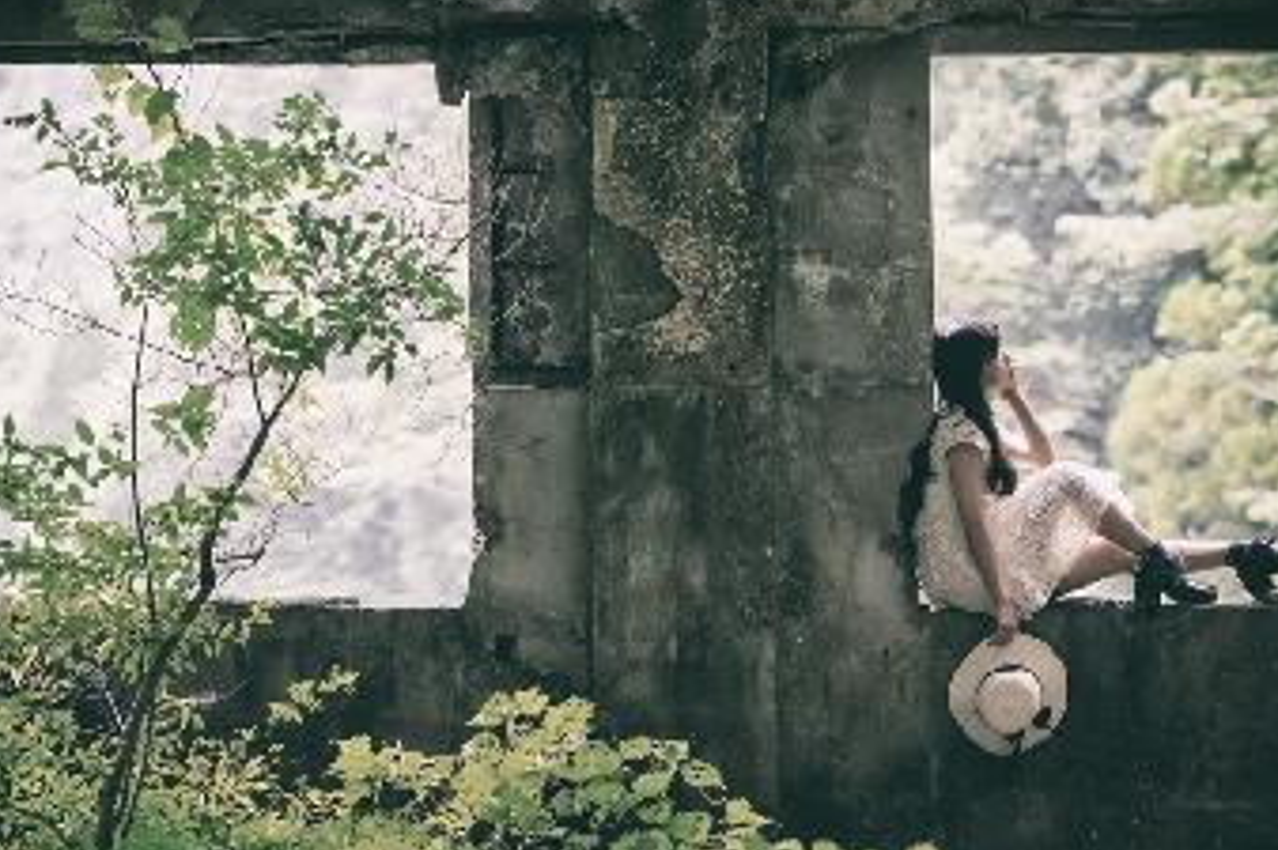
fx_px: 6387
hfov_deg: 11.4
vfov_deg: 7.6
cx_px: 590
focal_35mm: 180
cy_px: 544
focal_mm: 135
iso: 320
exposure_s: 1/160
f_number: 4.5
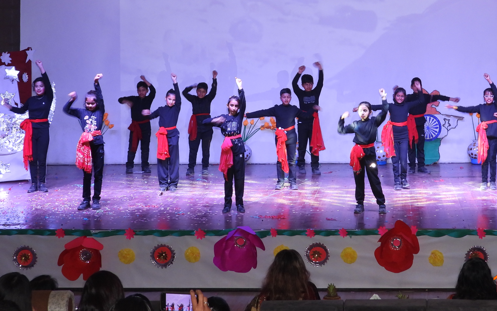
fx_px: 1097
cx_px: 375
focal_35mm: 81
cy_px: 58
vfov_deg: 16.0
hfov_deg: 25.2
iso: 200
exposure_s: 1/30
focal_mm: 9
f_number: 3.2
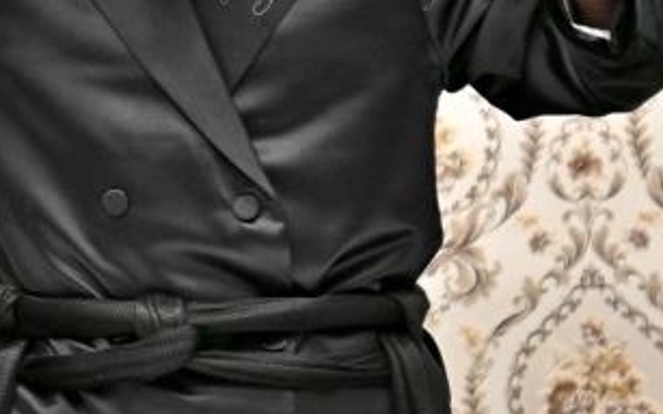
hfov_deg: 2.1
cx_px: 58
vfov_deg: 1.3
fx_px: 18416
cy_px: -168
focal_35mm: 1019
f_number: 2.8
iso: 320
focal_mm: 200
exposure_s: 1/320
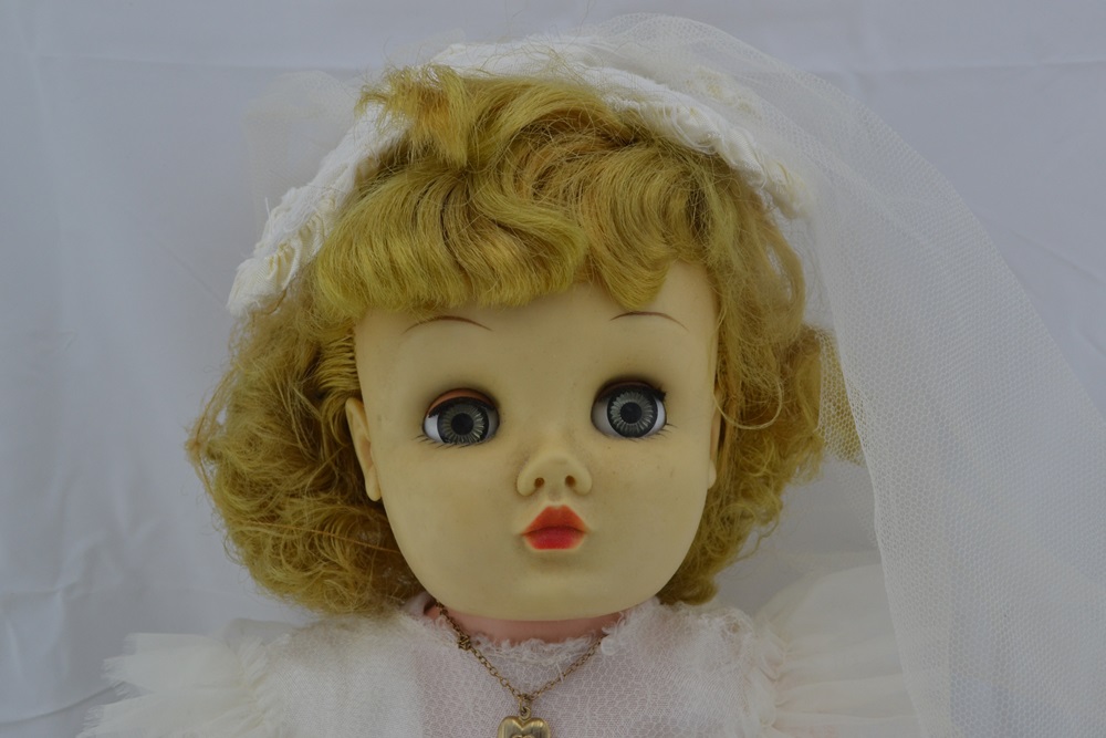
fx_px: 1383
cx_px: 553
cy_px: 369
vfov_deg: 29.9
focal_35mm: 45
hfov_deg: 43.6
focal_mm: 30
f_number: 8
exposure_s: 1/80
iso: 400
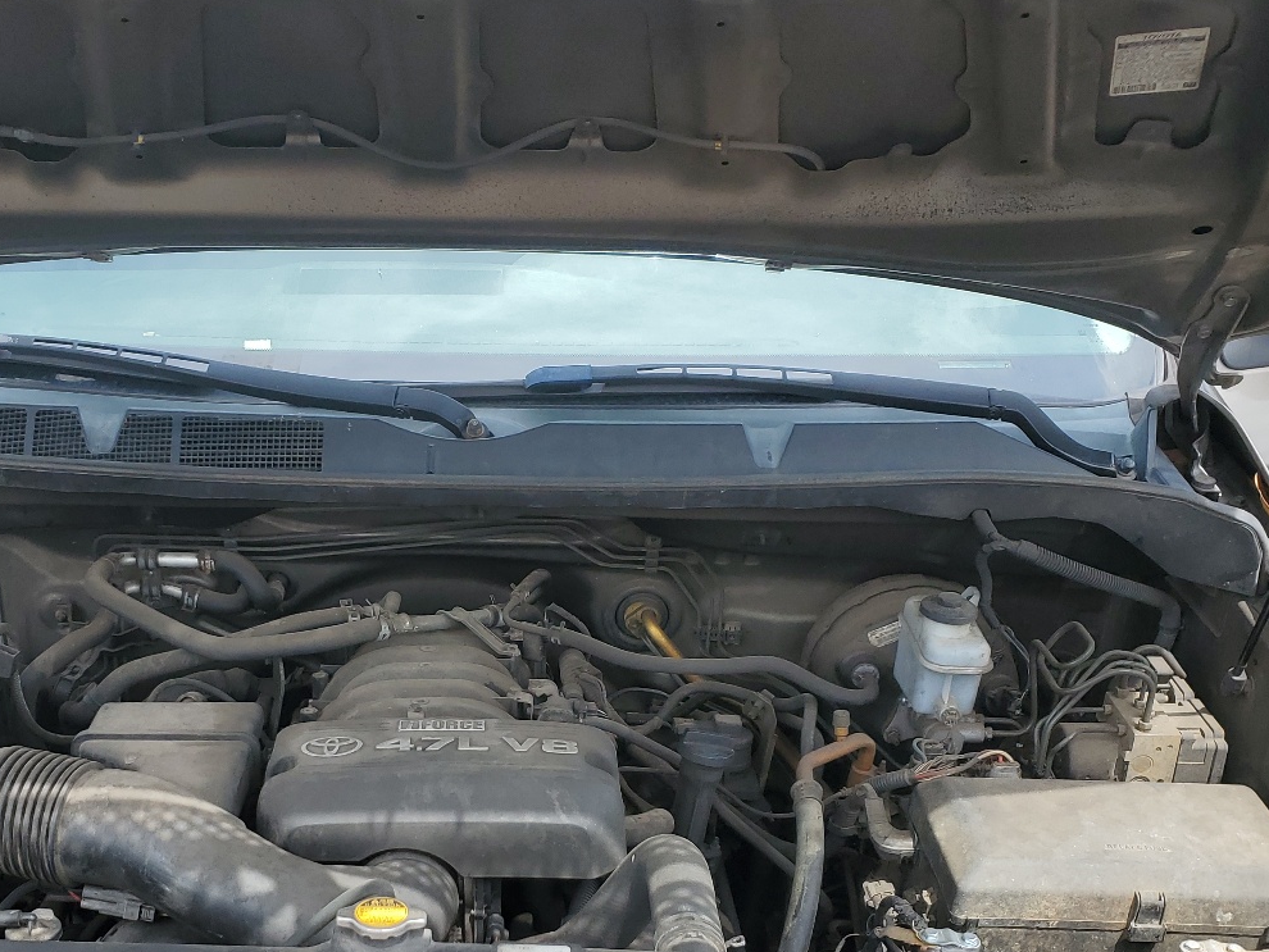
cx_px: 437
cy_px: 711
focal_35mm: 42
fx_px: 1540
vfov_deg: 33.7
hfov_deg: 44.2
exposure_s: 1/1000
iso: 50
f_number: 1.5
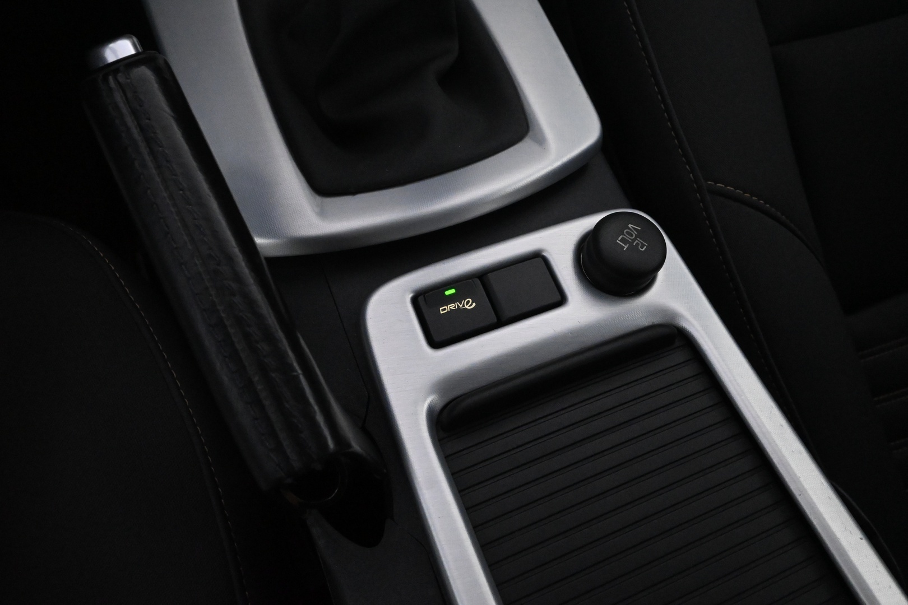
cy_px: 302
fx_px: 605
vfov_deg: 53.1
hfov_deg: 73.7
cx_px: 454
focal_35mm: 24
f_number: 7.1
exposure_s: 1/30
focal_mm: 16
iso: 6400
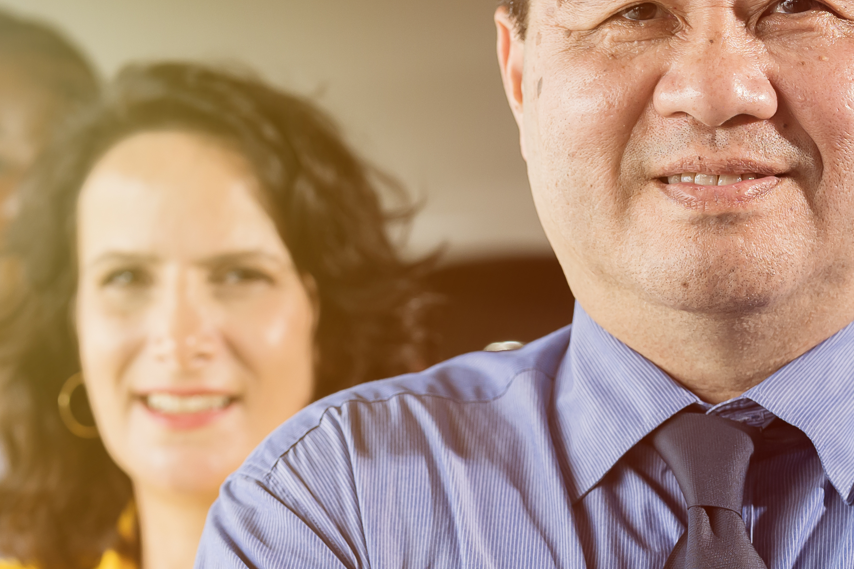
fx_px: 3368
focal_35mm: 142
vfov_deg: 9.6
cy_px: 483
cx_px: 369
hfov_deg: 14.4
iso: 640
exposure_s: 1/400
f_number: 2.8
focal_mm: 50
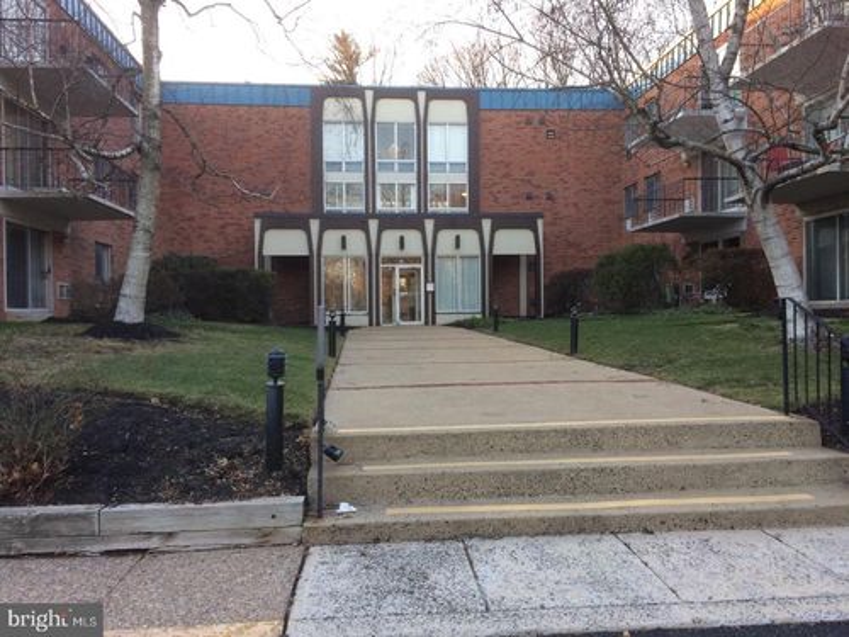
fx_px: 711
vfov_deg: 48.2
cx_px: 424
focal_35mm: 29
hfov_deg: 61.7
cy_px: 318
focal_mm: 4.15
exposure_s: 1/120
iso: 50
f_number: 2.2
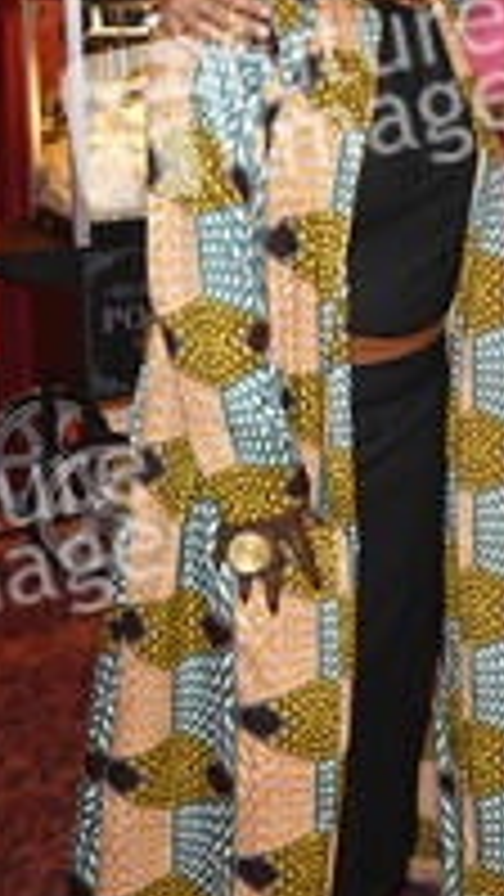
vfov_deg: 33.1
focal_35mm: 63
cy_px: 329
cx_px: 423
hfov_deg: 18.9
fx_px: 1496
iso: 3200
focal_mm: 30
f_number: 5.6
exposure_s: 1/30
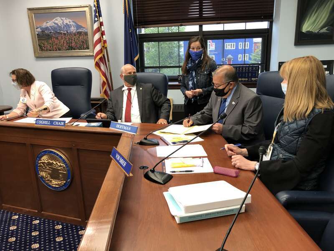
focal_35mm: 28
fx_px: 270
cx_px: 167
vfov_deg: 49.7
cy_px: 126
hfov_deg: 63.4
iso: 40
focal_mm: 3.99
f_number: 1.8
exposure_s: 1/24
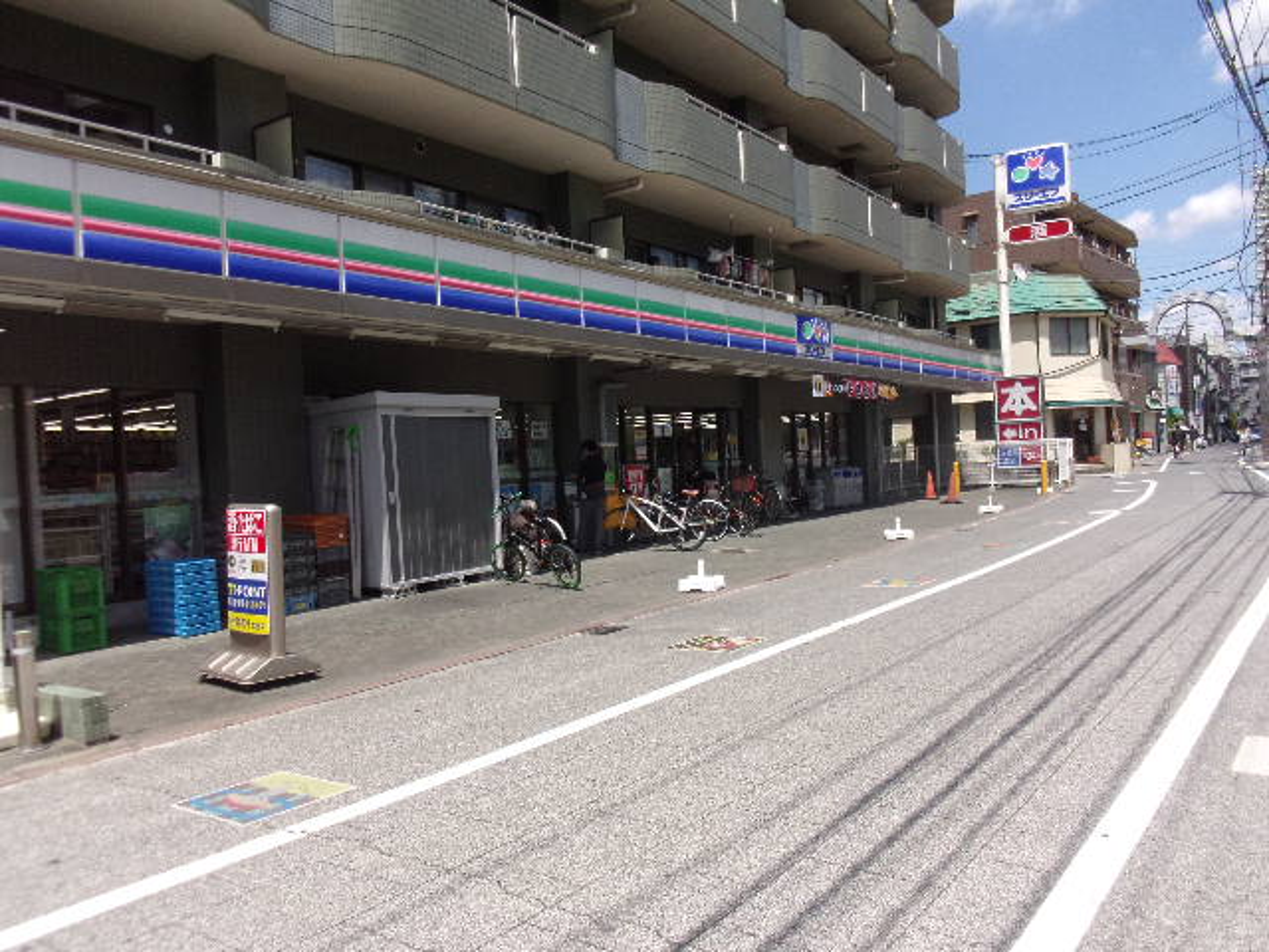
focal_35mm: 28
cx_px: 634
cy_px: 476
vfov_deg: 49.7
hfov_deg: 63.4
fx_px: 1026
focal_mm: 5.1
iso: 200
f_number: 10.8
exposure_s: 1/240
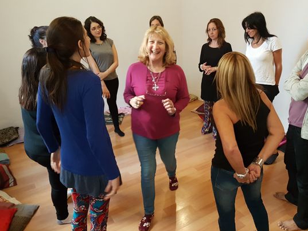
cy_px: 109
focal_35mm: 31
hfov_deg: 58.1
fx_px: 276
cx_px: 174
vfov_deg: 45.4
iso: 400
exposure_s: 1/50
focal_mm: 4.2
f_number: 1.7
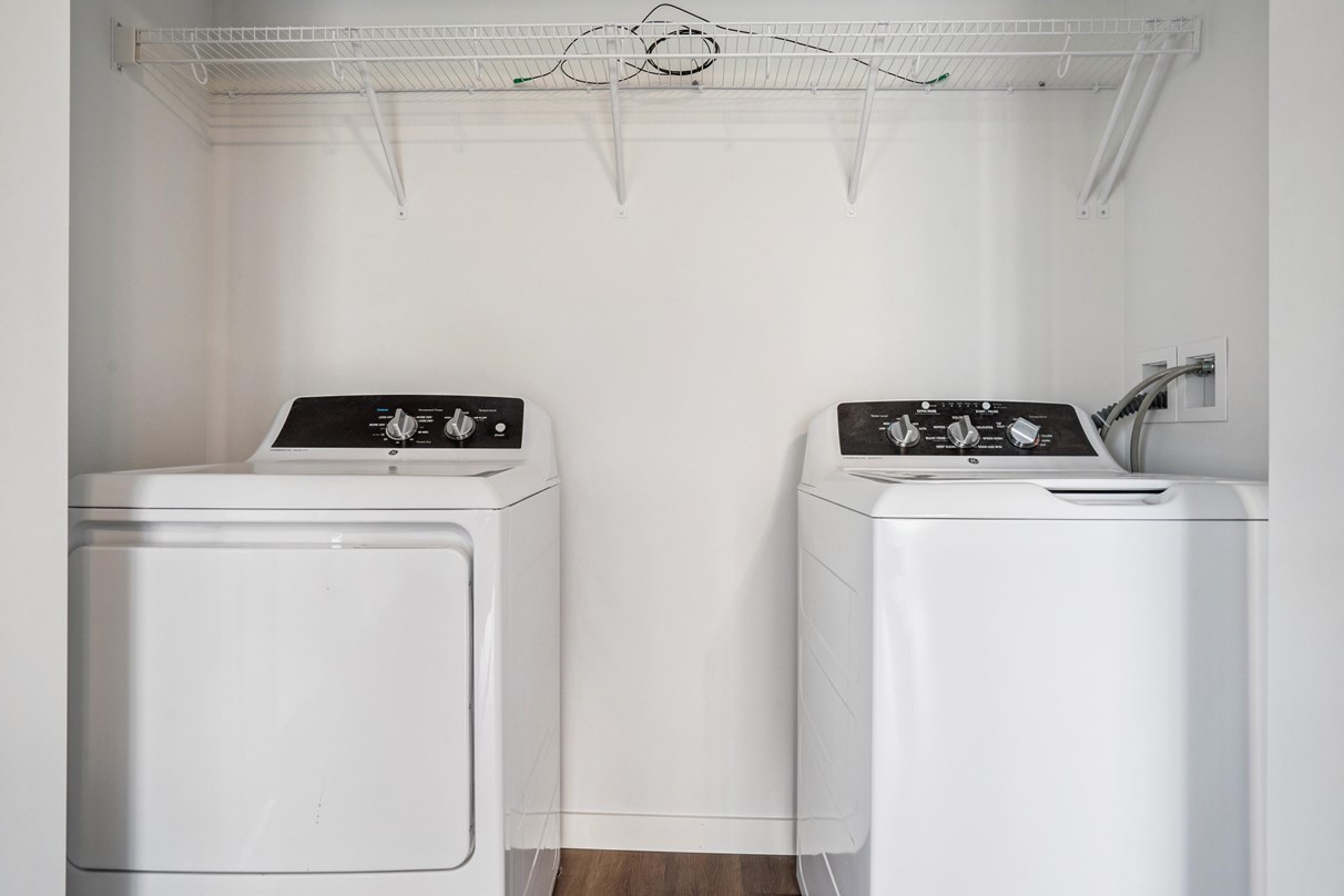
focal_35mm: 19
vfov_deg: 64.6
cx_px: 665
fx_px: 709
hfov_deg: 86.9
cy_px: 441
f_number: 9
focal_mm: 18
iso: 400
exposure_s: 1/6
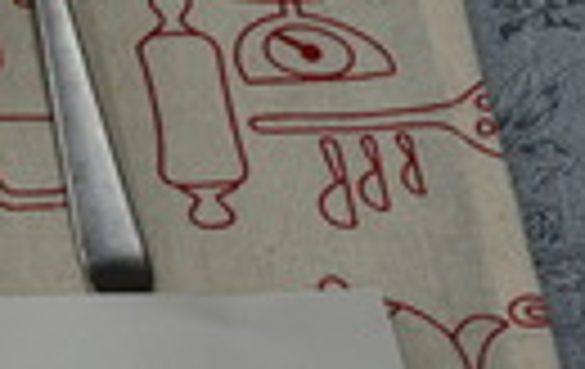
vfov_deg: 9.0
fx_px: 2334
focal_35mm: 146
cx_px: -220
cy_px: 81
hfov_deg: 13.6
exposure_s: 1/125
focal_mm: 26
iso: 320
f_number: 5.6
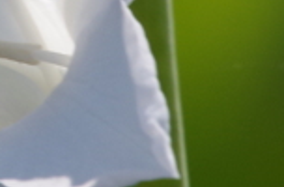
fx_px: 39785
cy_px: -67
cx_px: 13
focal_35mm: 5064
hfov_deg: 0.4
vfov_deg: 0.3
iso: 320
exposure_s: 1/320
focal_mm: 500
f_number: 10
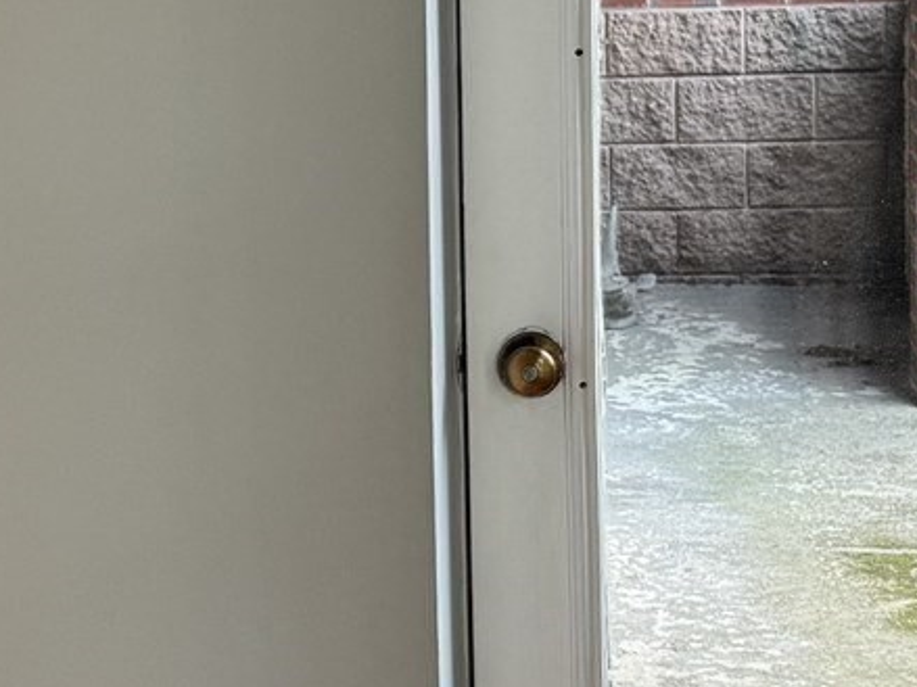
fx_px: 2966
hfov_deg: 17.5
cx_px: 207
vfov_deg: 13.2
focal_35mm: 112
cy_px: 311
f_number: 1.78
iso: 125
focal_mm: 6.76
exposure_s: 1/60
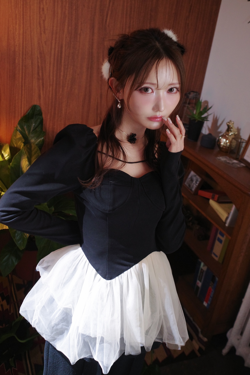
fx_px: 365
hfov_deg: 37.9
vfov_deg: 54.4
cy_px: 188
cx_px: 125
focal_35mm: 35
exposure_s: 1/50
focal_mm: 18.3
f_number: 2.8
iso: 1250
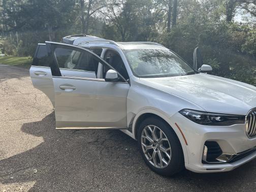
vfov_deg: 53.1
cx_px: 128
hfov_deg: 67.3
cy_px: 96
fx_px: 192
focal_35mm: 26
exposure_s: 1/1869
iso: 50
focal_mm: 5.7
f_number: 1.5
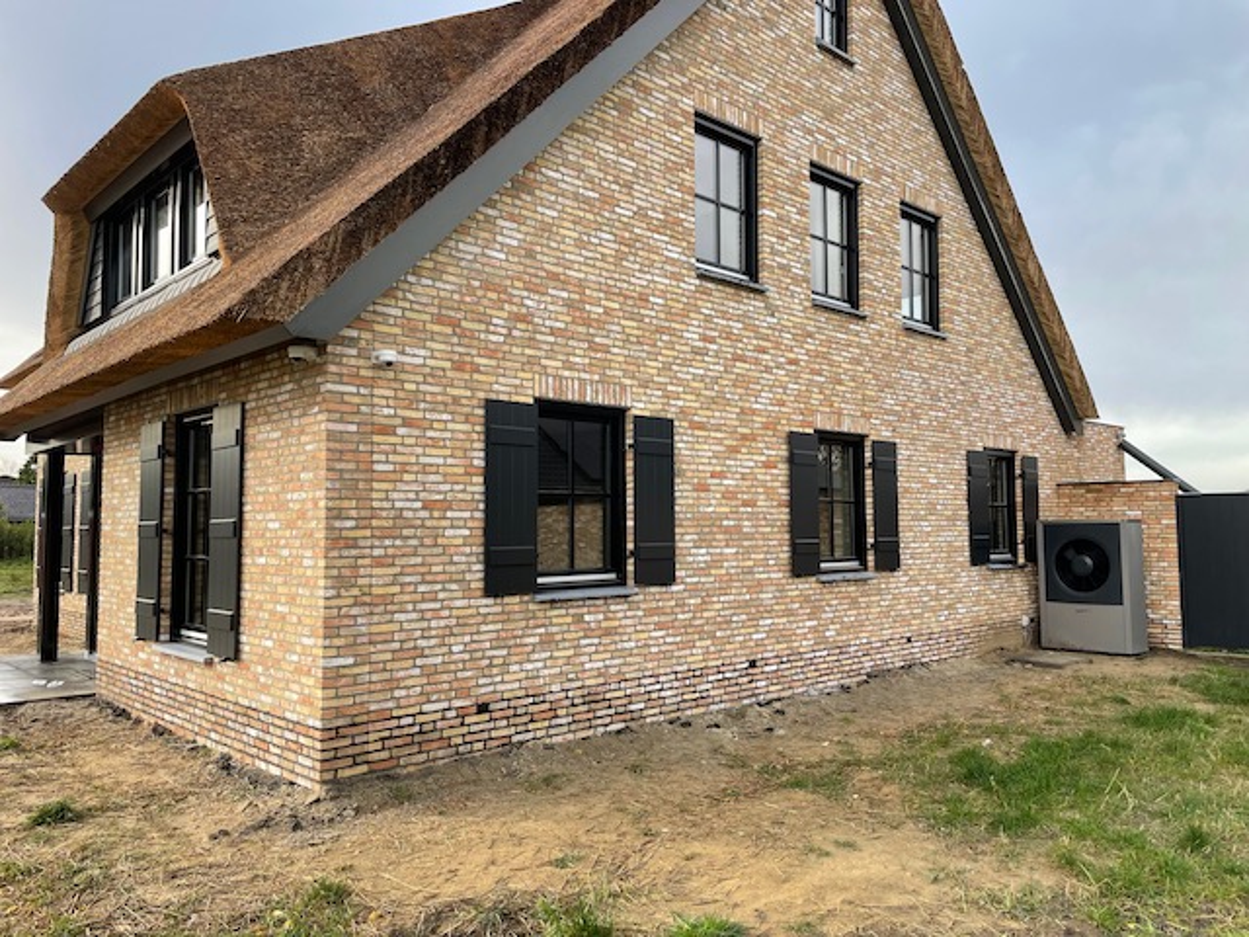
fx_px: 938
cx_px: 624
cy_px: 468
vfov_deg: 53.1
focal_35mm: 26
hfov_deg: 67.3
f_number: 1.6
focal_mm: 4.2
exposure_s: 1/413
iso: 32
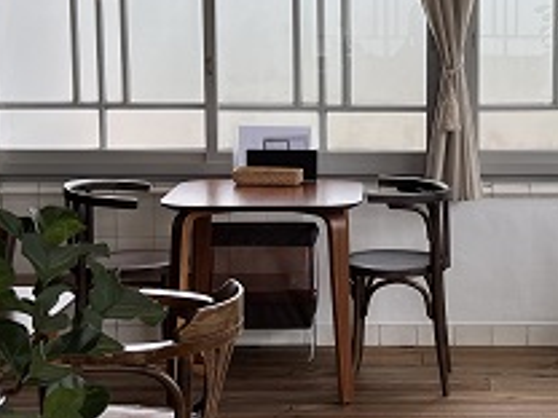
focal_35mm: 85
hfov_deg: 22.7
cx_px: 456
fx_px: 1370
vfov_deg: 17.3
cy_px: 153
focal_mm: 5.7
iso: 50
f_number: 1.5
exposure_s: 1/552
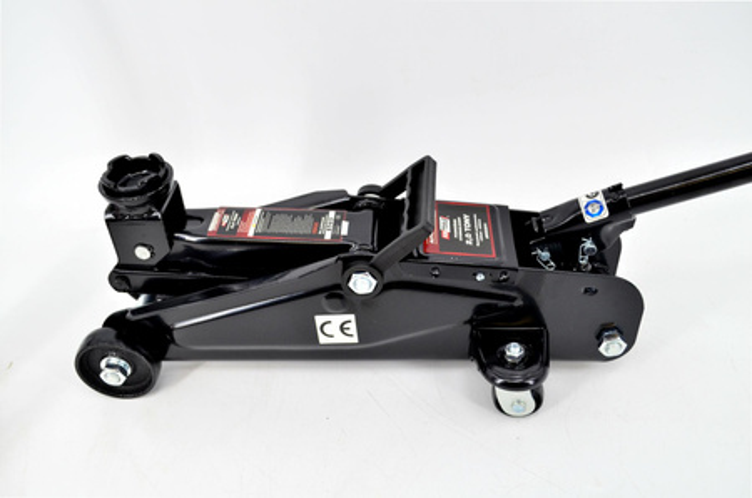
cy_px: 249
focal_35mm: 33
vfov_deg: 39.8
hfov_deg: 57.3
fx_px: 688
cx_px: 376
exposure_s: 1/100
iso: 400
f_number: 5.6
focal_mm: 22
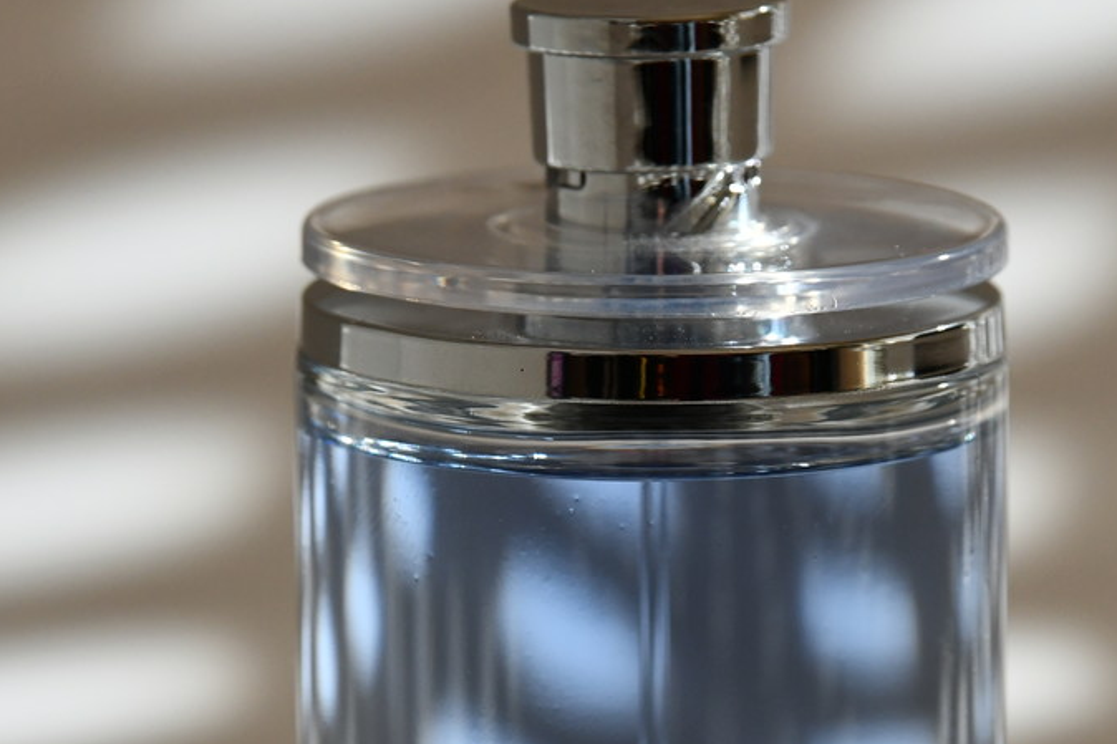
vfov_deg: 3.6
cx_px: 631
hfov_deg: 5.4
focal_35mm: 380
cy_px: 612
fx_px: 11787
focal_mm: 160
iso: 800
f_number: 5.6
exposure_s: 1/125
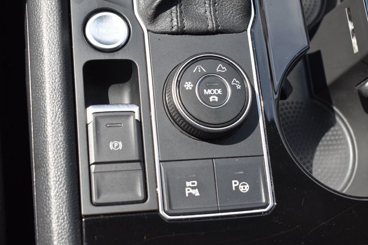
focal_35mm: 57
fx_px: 582
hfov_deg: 35.1
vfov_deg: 23.8
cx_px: 184
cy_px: 122
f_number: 7.1
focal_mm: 38
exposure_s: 1/250
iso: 200
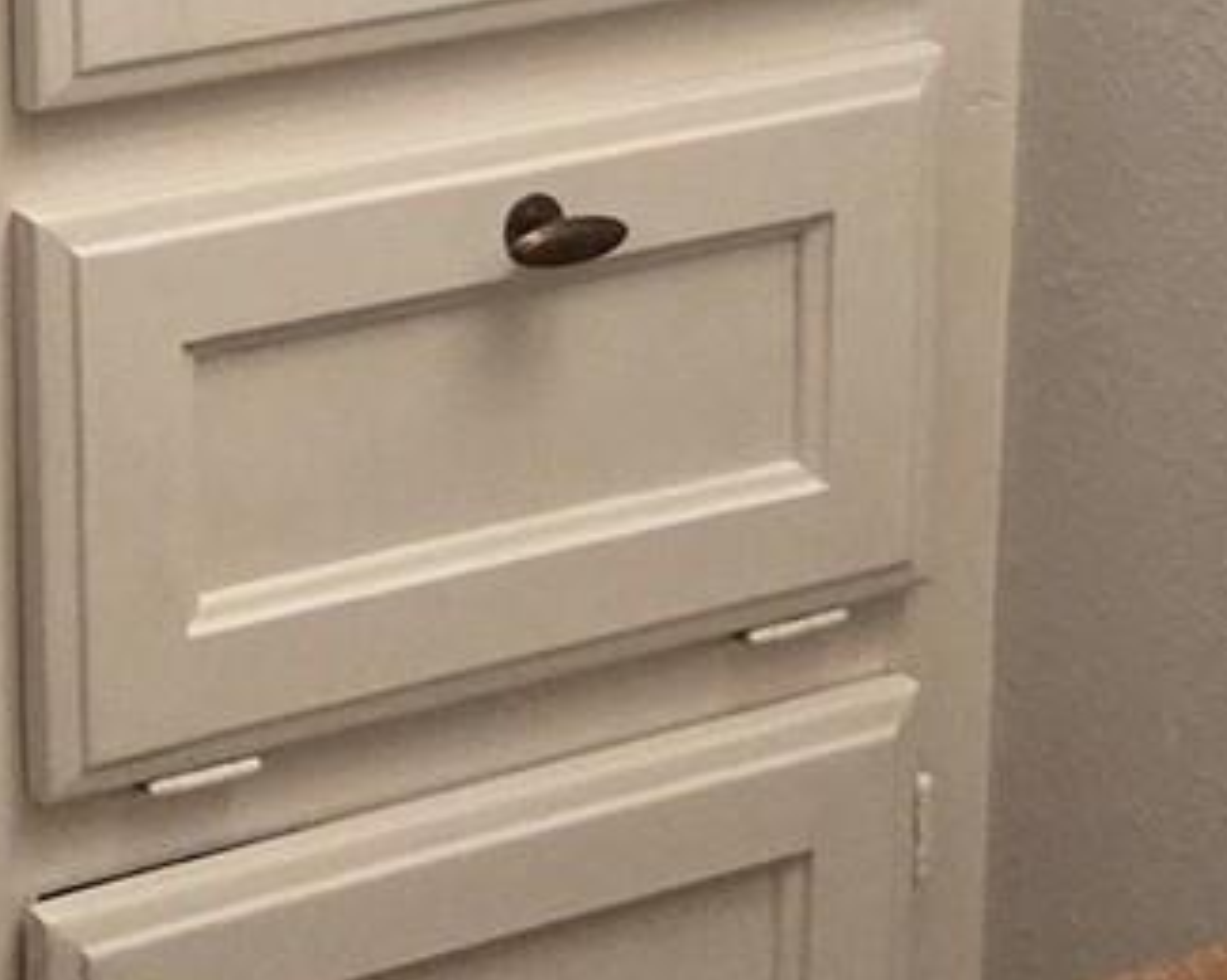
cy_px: 76
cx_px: 345
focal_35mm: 142
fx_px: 5155
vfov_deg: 10.8
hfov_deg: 13.5
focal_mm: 5.4
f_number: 1.8
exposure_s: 1/120
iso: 500
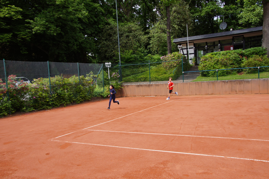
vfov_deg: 43.6
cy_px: 90
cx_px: 134
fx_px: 224
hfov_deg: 62.0
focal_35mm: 30
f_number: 10
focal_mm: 20
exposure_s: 1/125
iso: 200
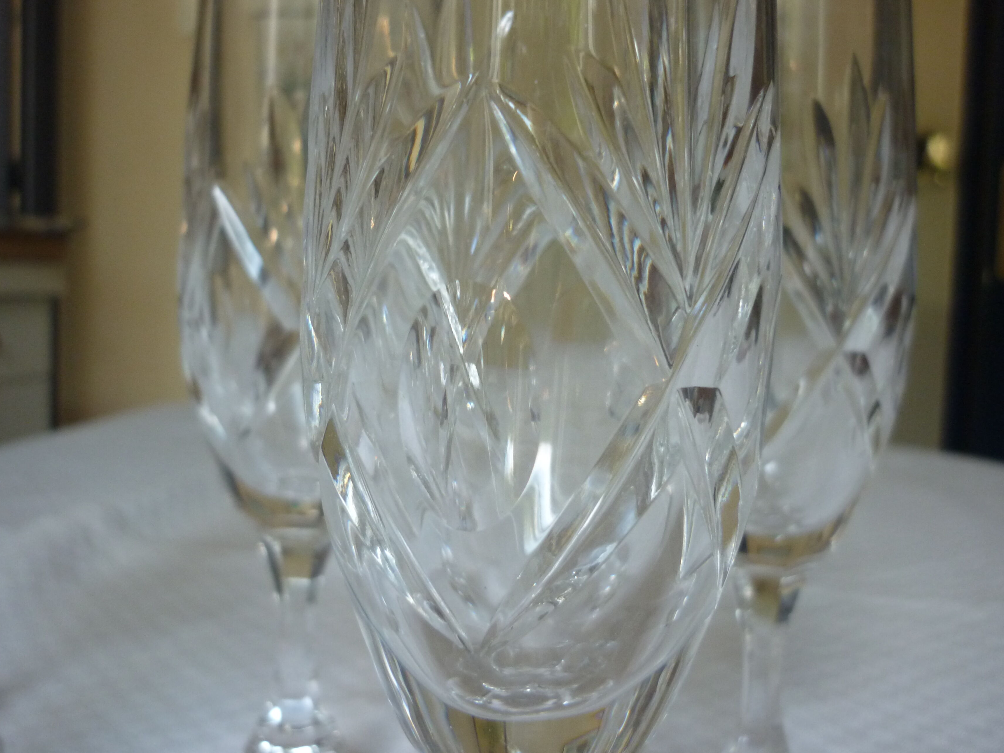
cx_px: 524
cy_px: 357
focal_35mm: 35
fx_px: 1015
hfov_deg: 52.6
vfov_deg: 40.7
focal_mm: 5.5
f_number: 2.8
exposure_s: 1/30
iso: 200
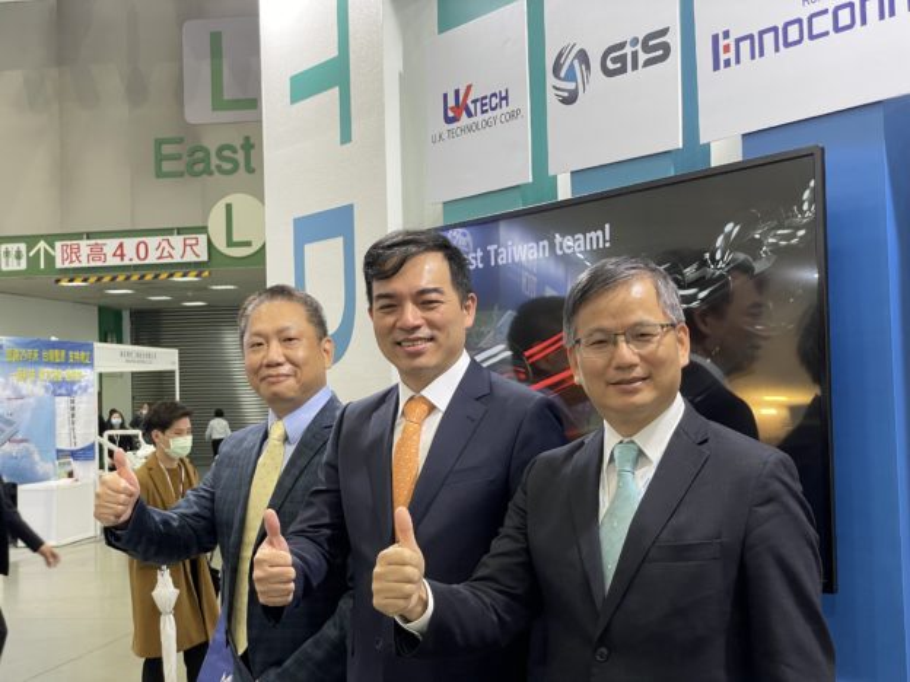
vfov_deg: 28.0
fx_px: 1367
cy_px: 341
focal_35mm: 52
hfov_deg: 36.8
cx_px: 455
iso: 125
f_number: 2
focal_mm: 6
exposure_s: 1/60
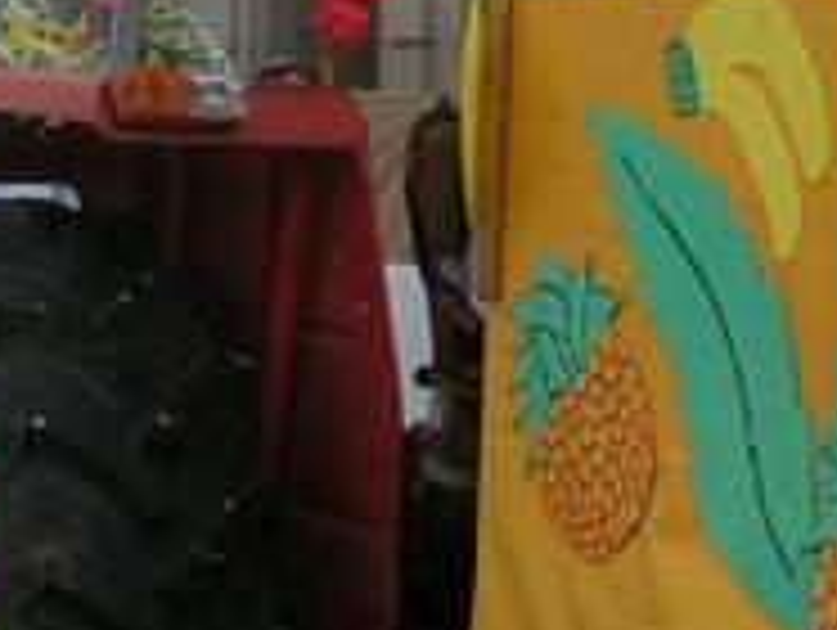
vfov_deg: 11.3
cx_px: 369
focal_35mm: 127
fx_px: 3075
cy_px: -274
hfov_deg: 15.5
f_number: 5.8
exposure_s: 1/126
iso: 50
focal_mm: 6.2
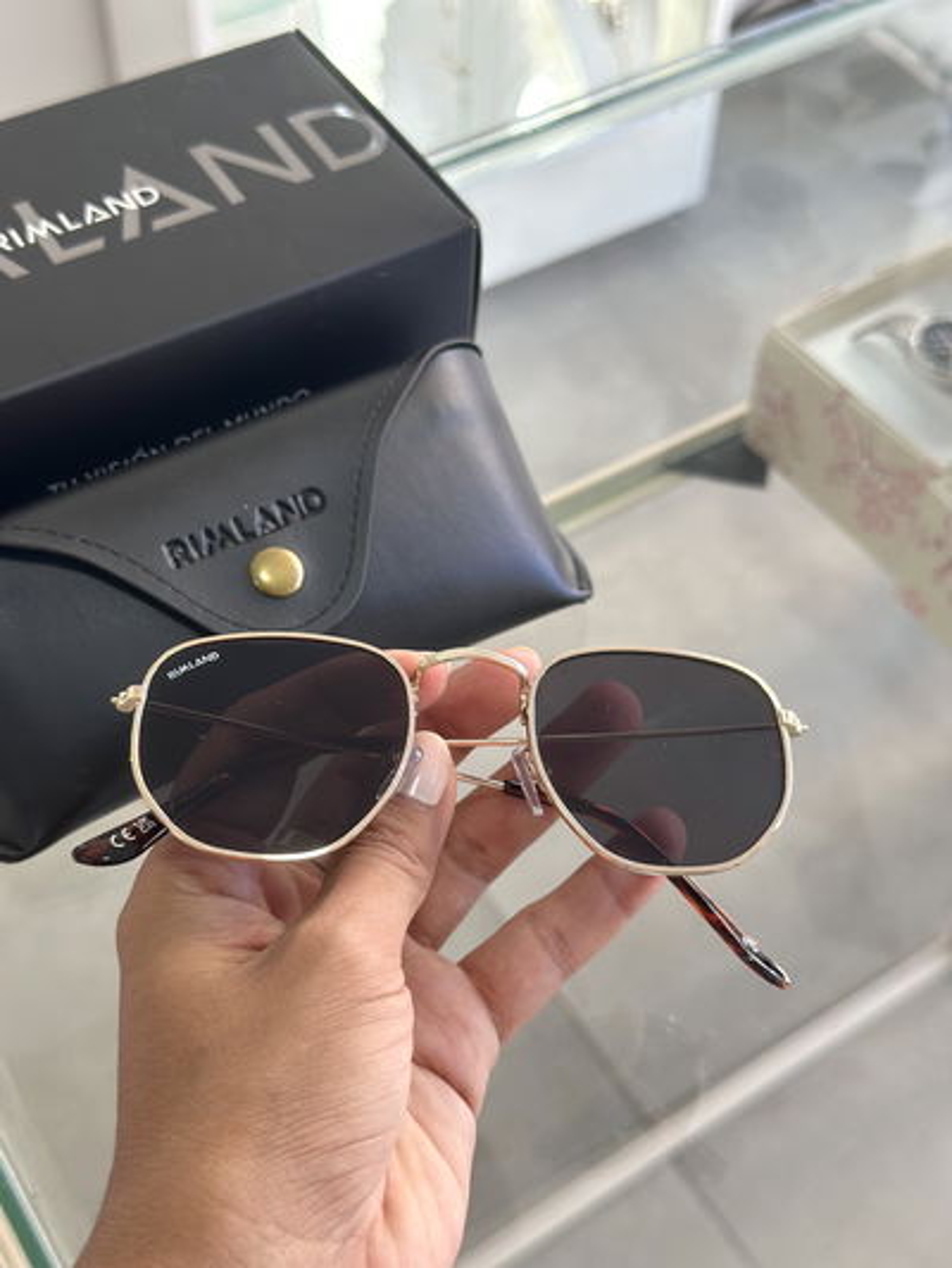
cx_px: 476
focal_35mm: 48
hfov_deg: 30.3
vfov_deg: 39.6
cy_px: 634
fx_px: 1759
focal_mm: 6.86
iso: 100
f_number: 1.78
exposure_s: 1/171
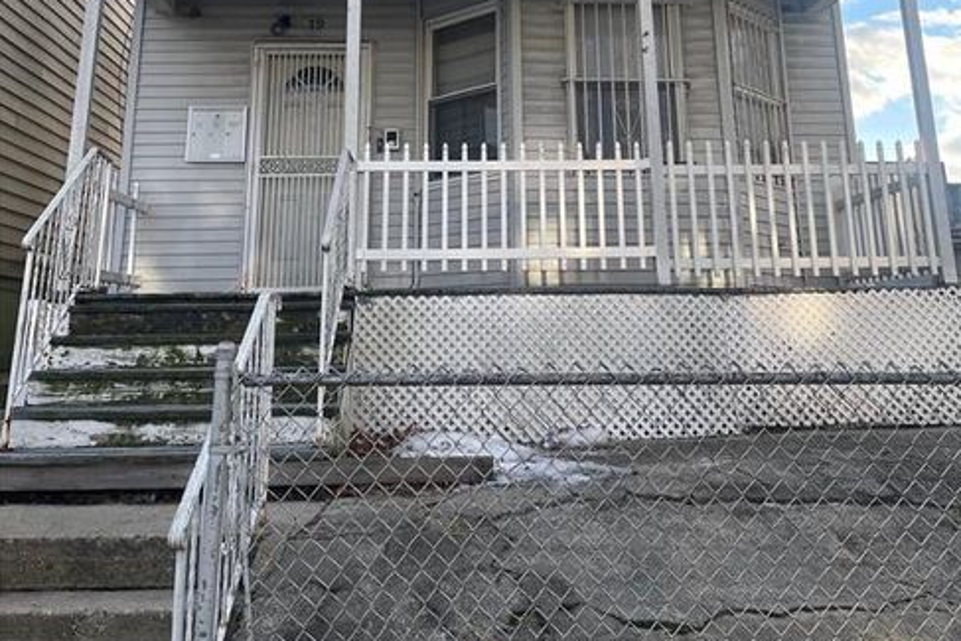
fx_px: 988
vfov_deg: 34.0
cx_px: 491
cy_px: 62
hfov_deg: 51.9
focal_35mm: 37
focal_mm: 5.1
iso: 50
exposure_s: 1/1020
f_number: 1.6
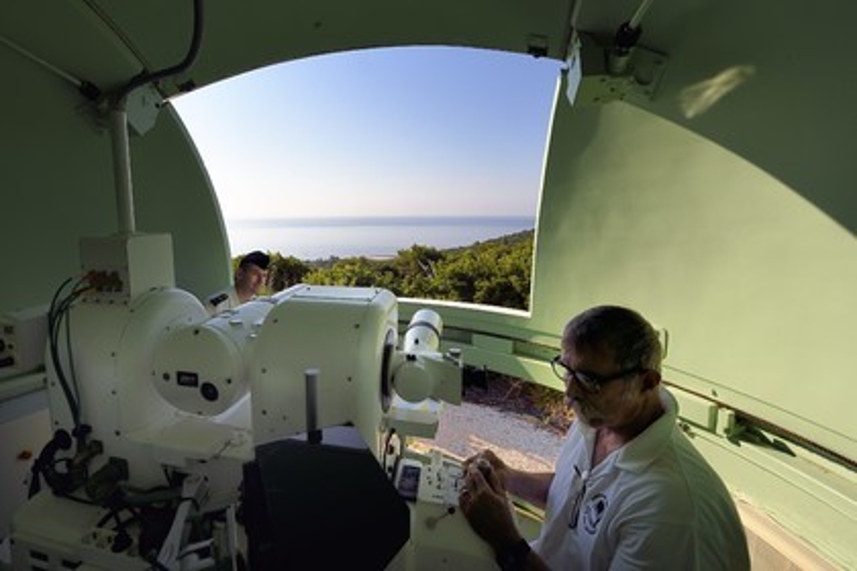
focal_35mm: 14
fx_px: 333
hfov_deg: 104.3
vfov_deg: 81.2
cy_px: 286
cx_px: 428
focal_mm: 14
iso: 200
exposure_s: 1/250
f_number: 13
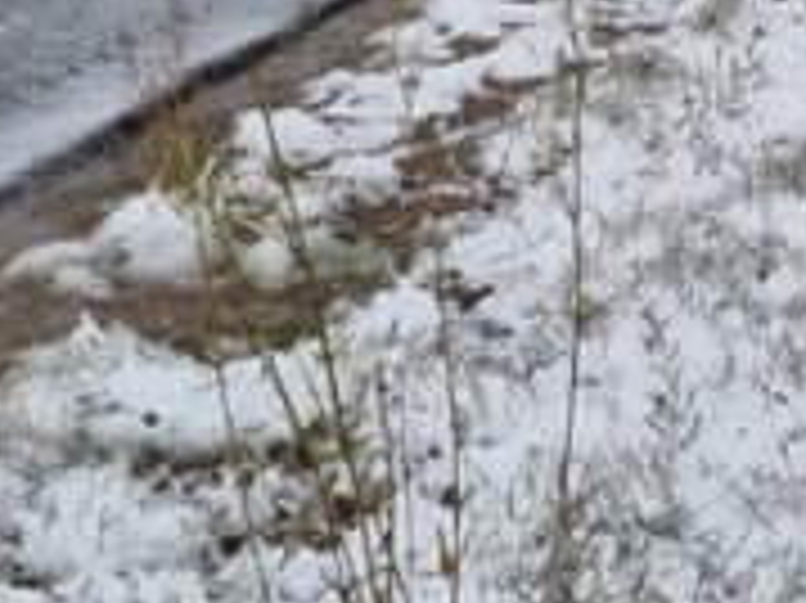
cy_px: -1012
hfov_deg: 12.6
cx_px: 1184
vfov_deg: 8.7
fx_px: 3467
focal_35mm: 149
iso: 50
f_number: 1.8
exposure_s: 1/546
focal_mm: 5.4
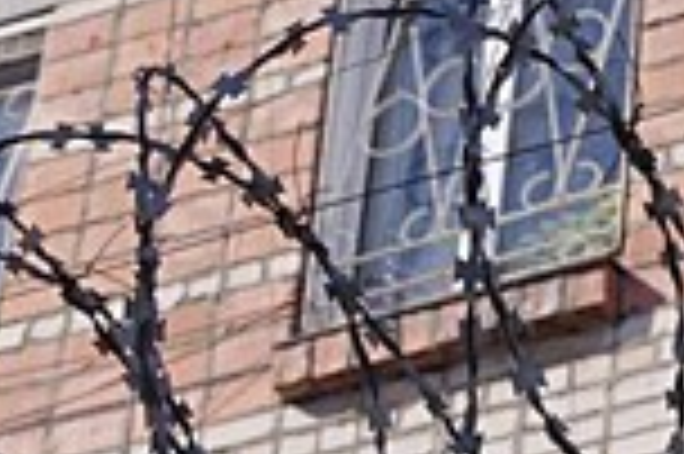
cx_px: 1008
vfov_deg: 6.2
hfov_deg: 9.1
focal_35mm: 221
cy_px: 512
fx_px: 4194
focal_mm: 42.5
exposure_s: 1/640
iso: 400
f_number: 10
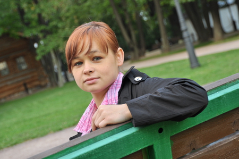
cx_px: 120
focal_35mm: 112
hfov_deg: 18.2
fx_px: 746
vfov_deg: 12.2
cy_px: 80
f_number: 7.1
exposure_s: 1/50
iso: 250
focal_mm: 75
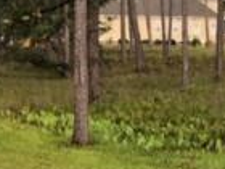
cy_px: 103
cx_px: 170
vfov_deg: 11.6
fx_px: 832
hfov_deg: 15.3
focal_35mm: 128
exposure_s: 1/173
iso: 20
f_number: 1.8
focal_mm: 4
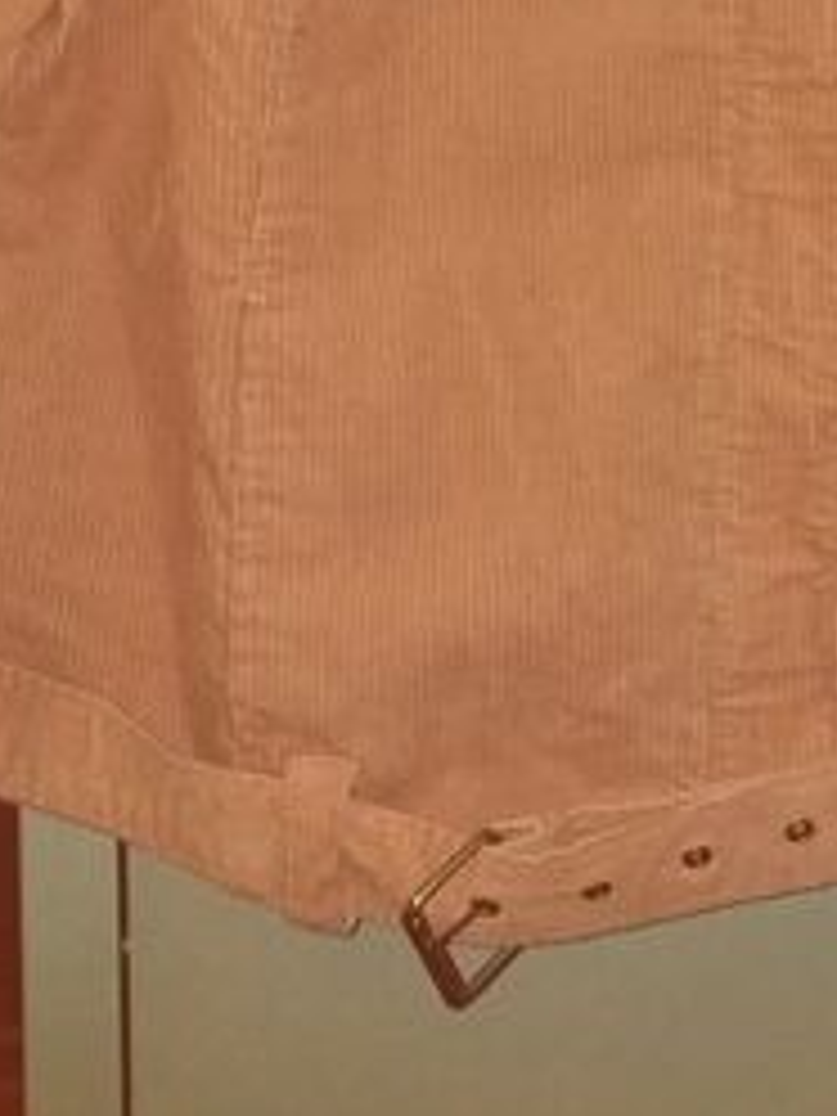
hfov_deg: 21.6
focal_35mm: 67
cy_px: 18
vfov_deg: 27.4
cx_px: 698
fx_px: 2160
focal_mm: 3.6
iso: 160
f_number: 1.9
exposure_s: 1/50
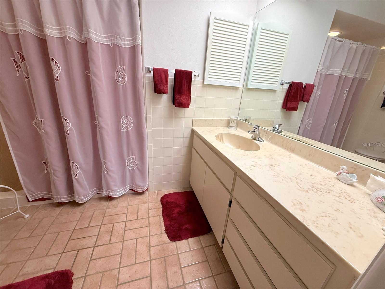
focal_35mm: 14
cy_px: 144
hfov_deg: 102.1
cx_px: 192
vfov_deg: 85.7
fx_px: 156
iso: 160
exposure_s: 1/120
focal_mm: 2.22
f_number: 2.2
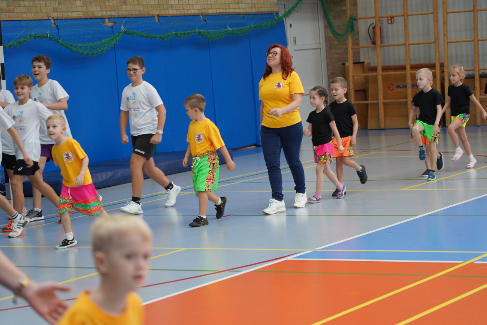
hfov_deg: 19.5
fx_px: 1420
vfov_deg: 13.0
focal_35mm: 105
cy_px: 162
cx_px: 244
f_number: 4
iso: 800
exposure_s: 1/160
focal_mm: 105
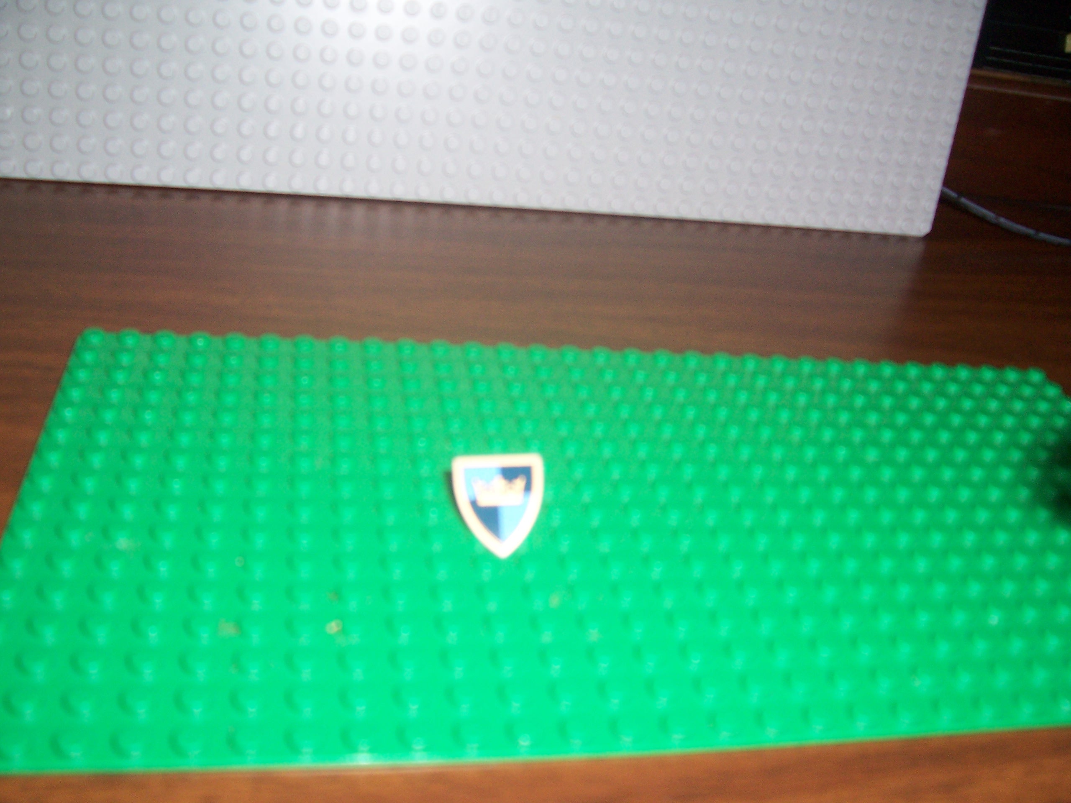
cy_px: 402
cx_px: 536
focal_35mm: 34
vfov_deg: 41.8
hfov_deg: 54.0
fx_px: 1052
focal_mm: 5.6
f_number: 2.7
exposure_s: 1/60
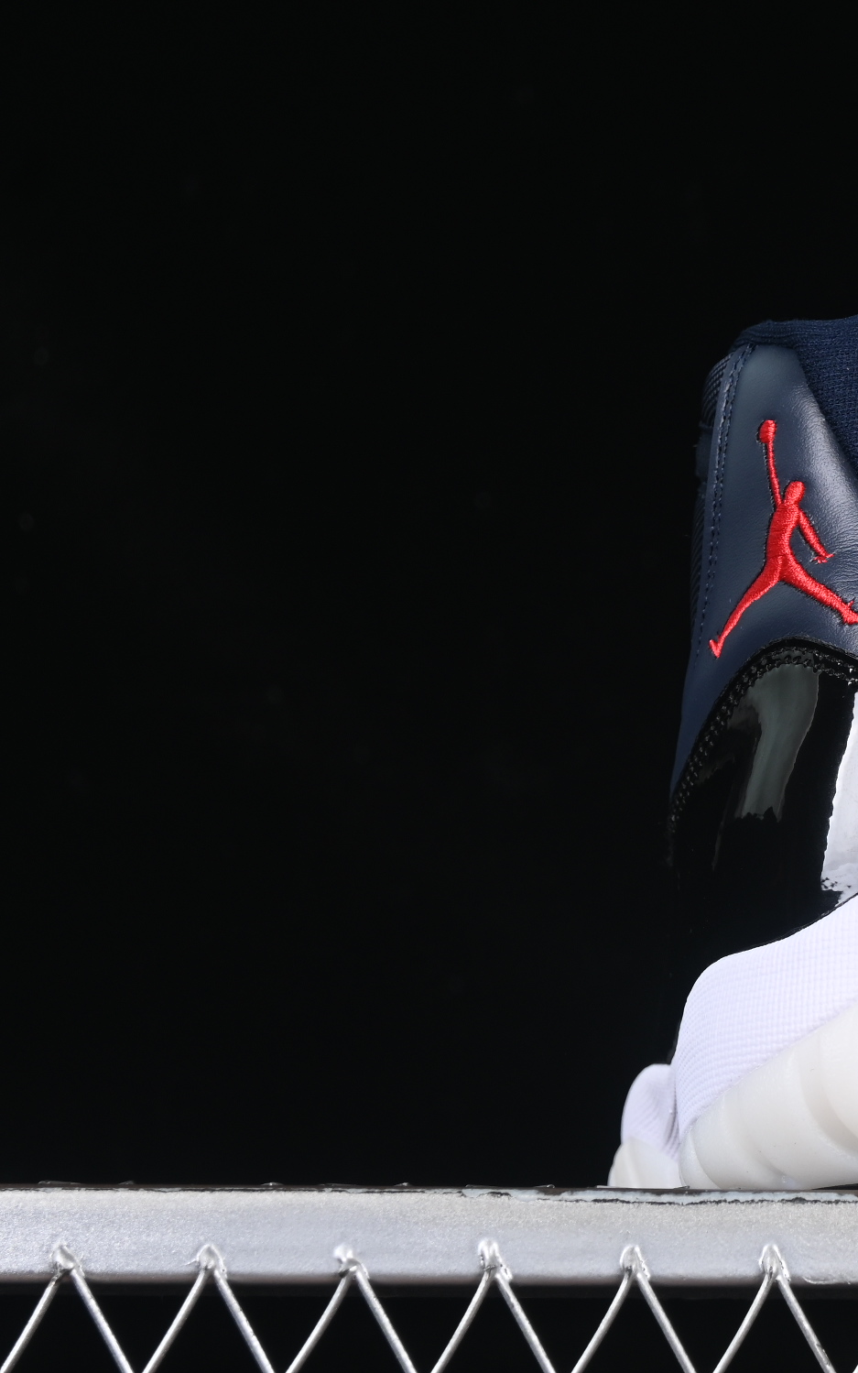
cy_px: 659
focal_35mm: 142
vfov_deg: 14.7
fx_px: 5312
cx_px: 1157
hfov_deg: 9.1
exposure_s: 1/60
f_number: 6.3
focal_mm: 50
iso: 160
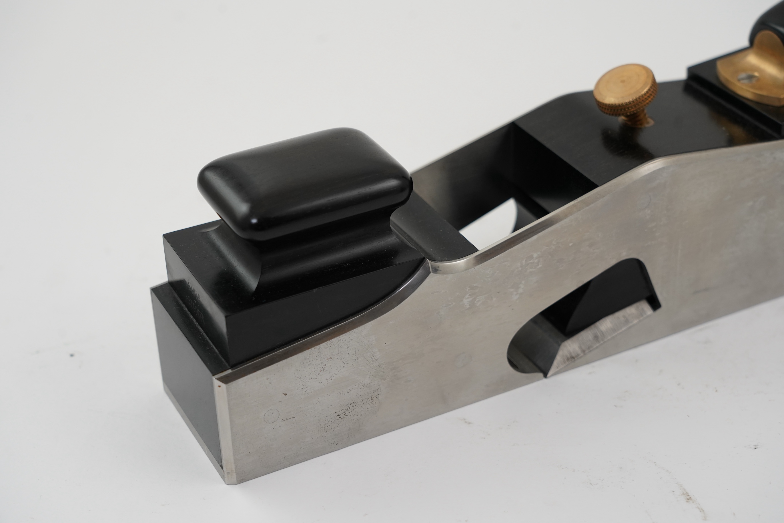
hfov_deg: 28.8
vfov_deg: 19.5
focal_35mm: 70
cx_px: 392
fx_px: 1524
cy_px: 262
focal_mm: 70
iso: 1250
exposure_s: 1/125
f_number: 7.1
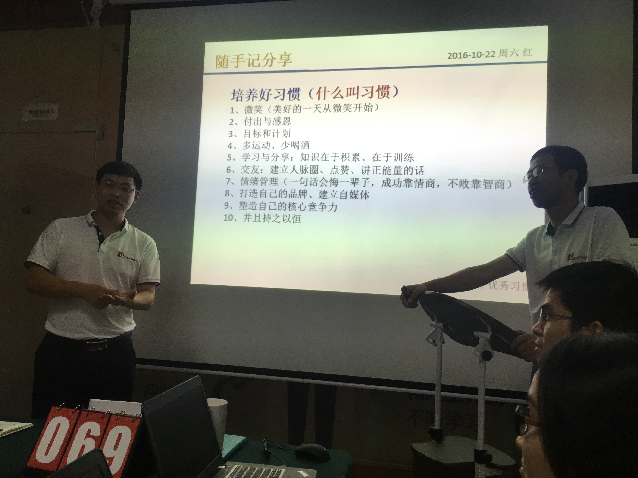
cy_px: 239
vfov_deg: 48.2
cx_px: 319
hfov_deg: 61.7
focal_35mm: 29
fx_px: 534
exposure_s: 1/33
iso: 32
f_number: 2.2
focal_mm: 4.15
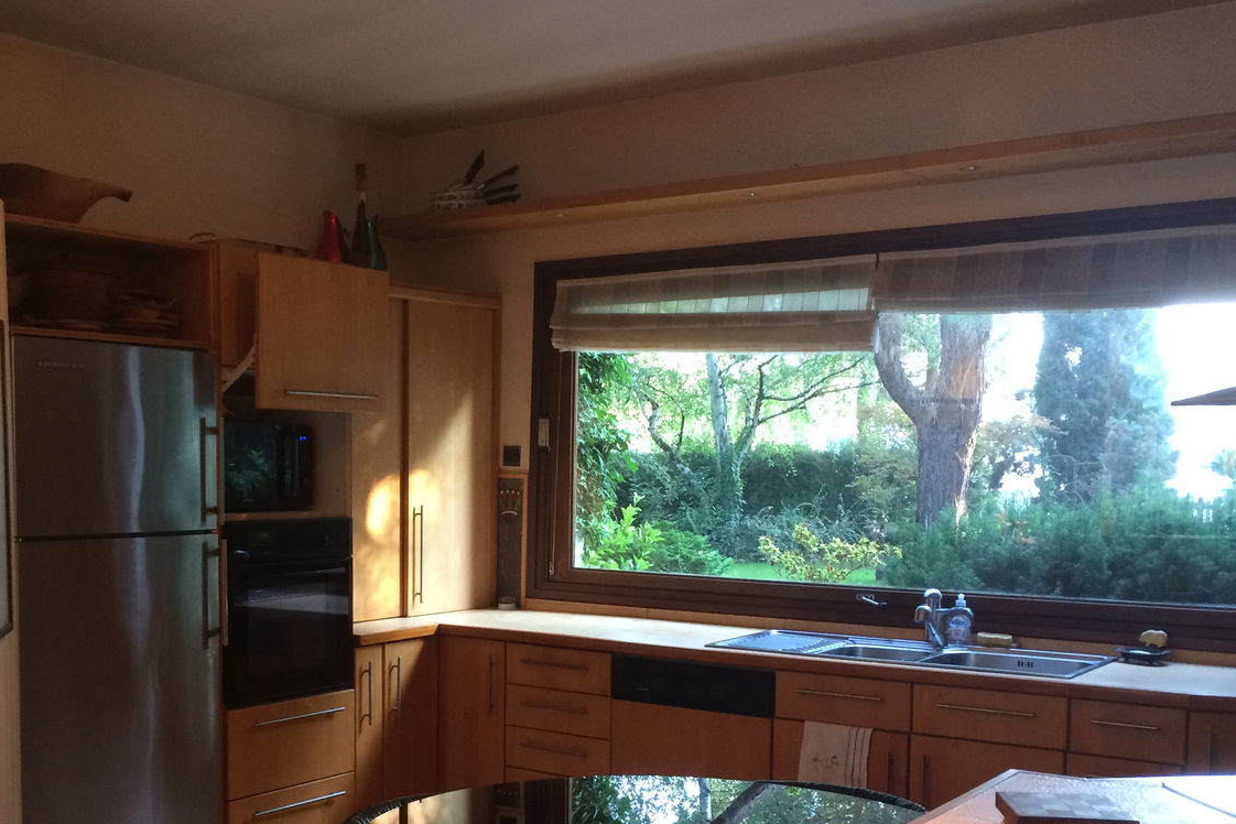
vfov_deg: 30.7
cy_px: 604
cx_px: 465
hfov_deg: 45.1
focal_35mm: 43
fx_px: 1476
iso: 160
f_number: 2.2
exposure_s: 1/33
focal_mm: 4.15
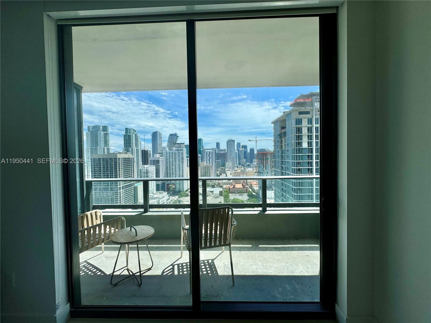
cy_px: 162
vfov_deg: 85.7
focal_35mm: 14
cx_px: 216
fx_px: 174
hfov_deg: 102.1
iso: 40
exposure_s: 1/1217
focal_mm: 2.22
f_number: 2.2
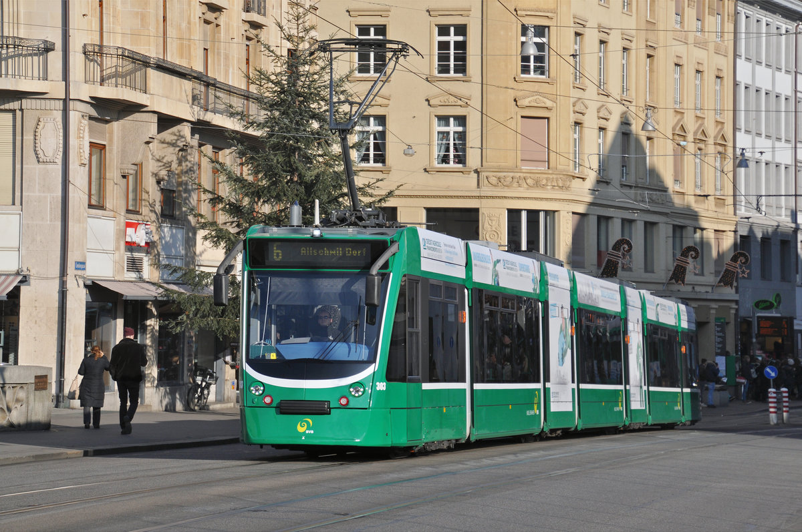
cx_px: 401
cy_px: 266
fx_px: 2870
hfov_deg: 15.9
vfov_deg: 10.6
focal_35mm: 129
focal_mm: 86
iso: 250
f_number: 9
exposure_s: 1/800
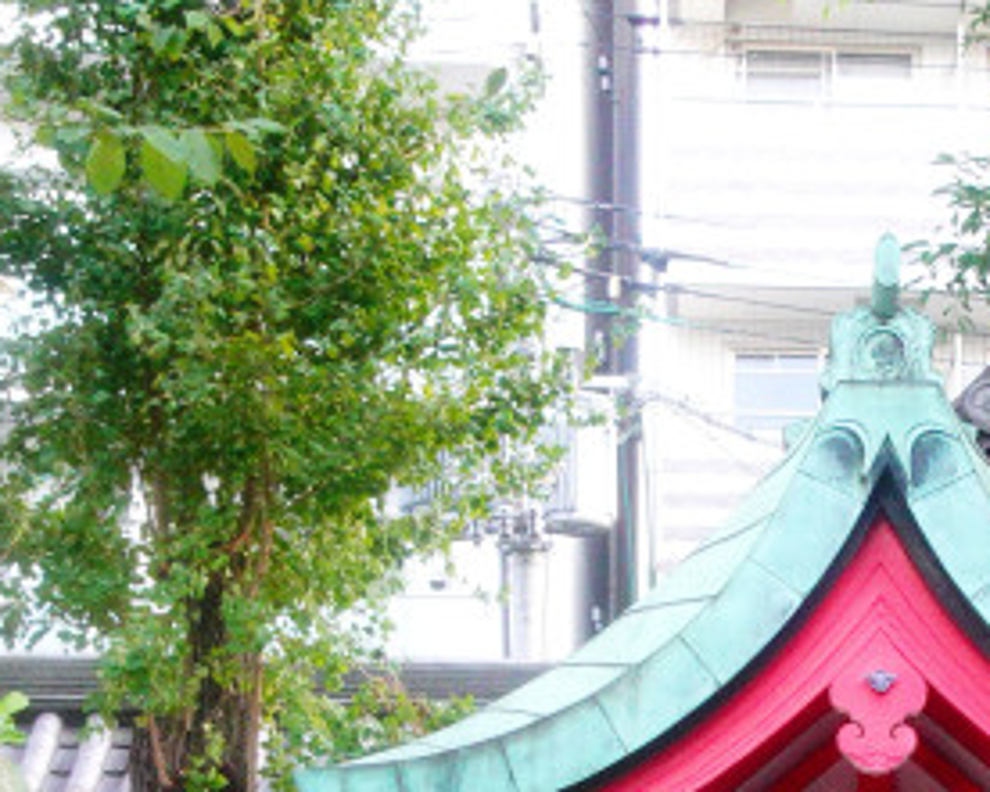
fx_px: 2872
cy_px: 1222
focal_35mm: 98
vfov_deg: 14.5
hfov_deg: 19.2
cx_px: 872
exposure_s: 1/80
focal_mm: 9.4
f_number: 2.2
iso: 640
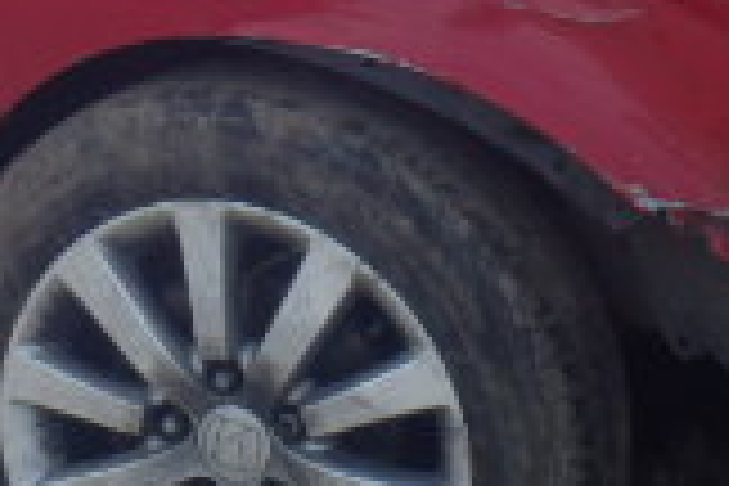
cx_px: 252
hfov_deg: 17.8
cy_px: -171
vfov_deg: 11.6
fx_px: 2329
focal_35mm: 115
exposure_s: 1/500
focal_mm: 5
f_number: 3.9
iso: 125
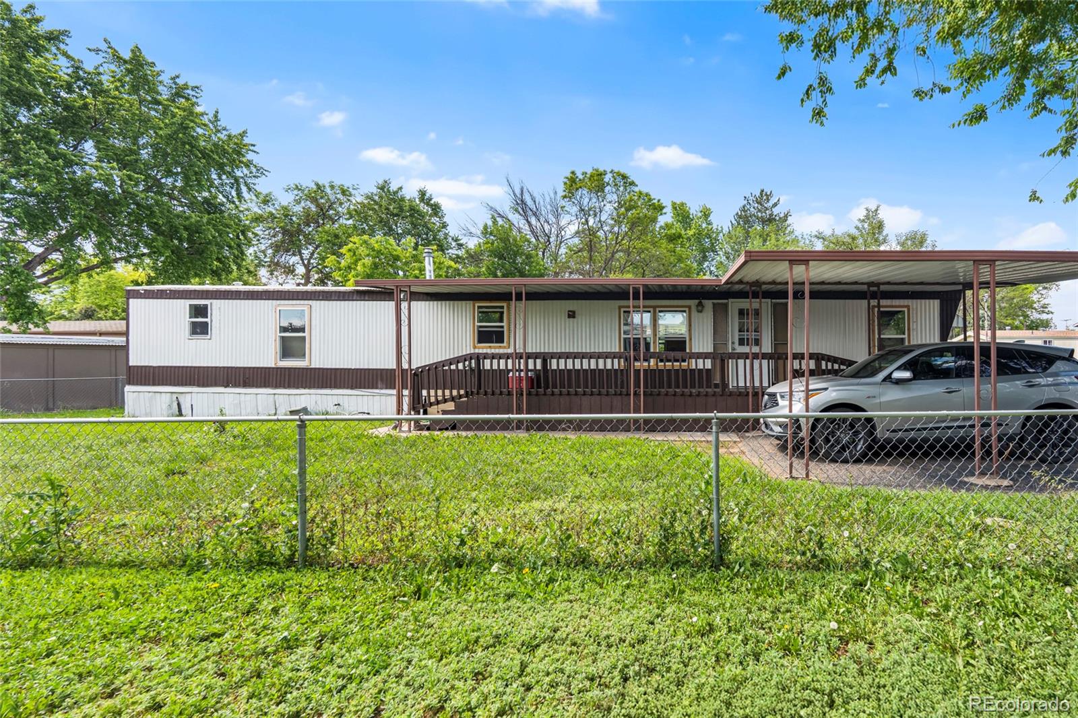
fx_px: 494
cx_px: 539
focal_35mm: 16
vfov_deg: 72.0
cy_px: 359
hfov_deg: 95.0
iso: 500
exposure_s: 1/160
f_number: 7.1
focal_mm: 16.5
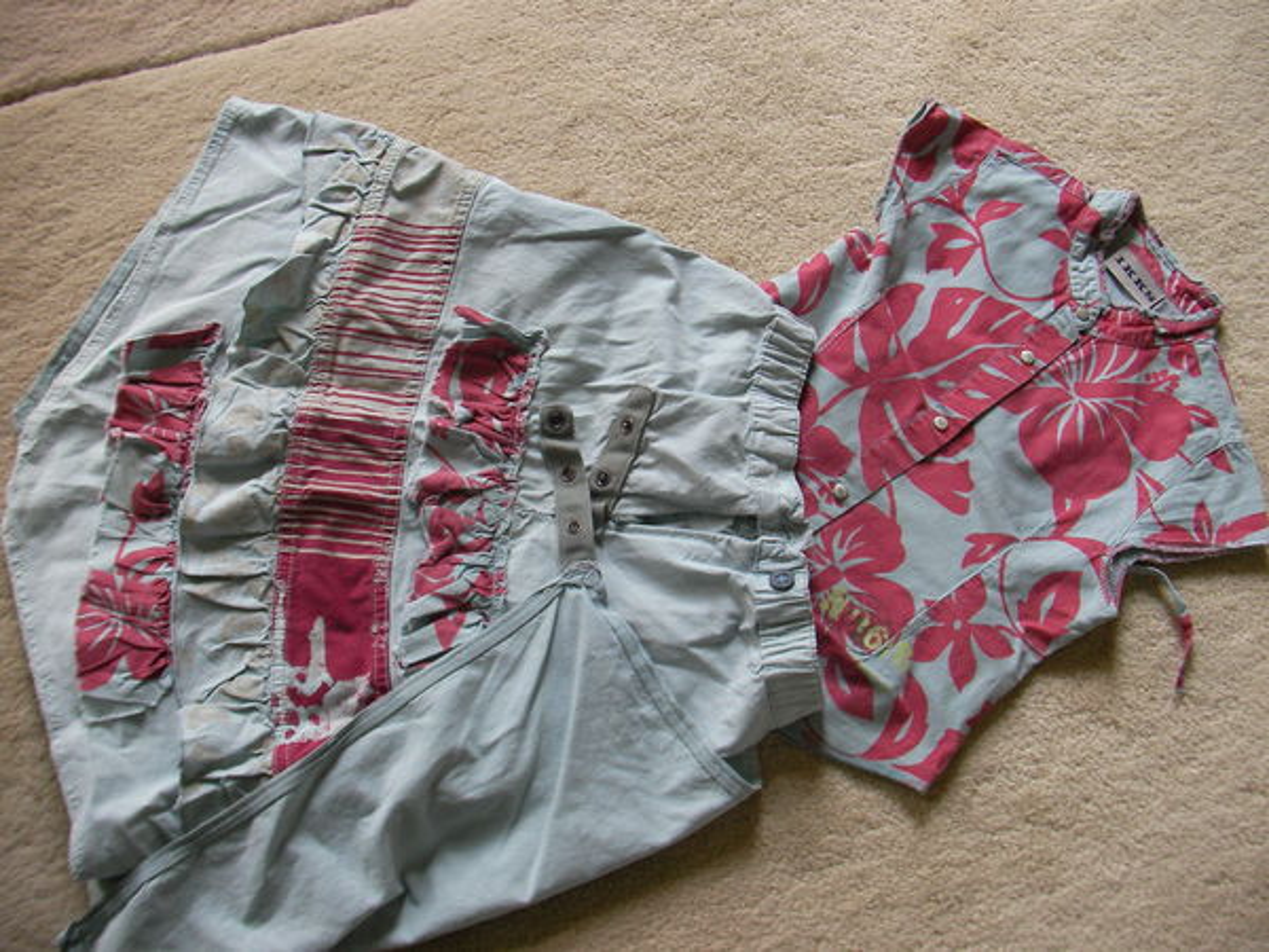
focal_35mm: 41
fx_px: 1503
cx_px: 634
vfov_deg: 35.1
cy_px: 476
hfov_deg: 45.8
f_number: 3.5
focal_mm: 6.3
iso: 100
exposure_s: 1/22
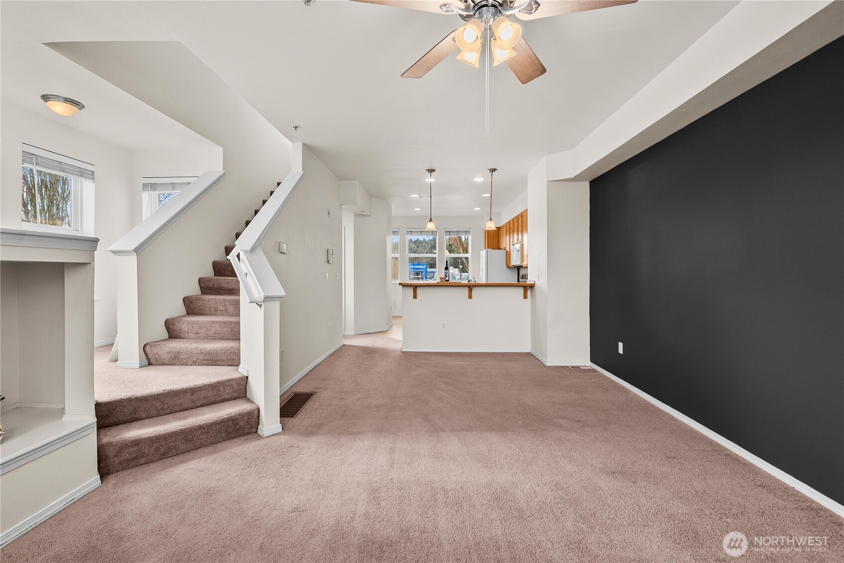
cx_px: 422
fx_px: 352
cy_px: 282
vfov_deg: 77.4
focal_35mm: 15
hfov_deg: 100.4
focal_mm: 15
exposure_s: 1/20
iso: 1000
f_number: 7.1
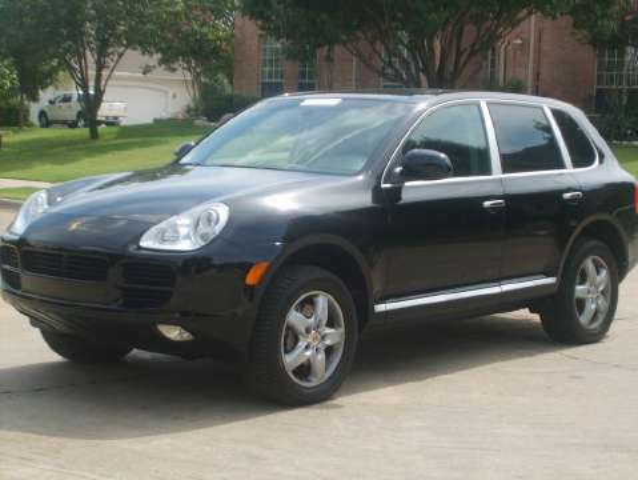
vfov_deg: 20.5
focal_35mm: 72
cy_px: 240
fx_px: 1328
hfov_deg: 27.0
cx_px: 319
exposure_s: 1/350
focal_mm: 12
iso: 50
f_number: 3.9
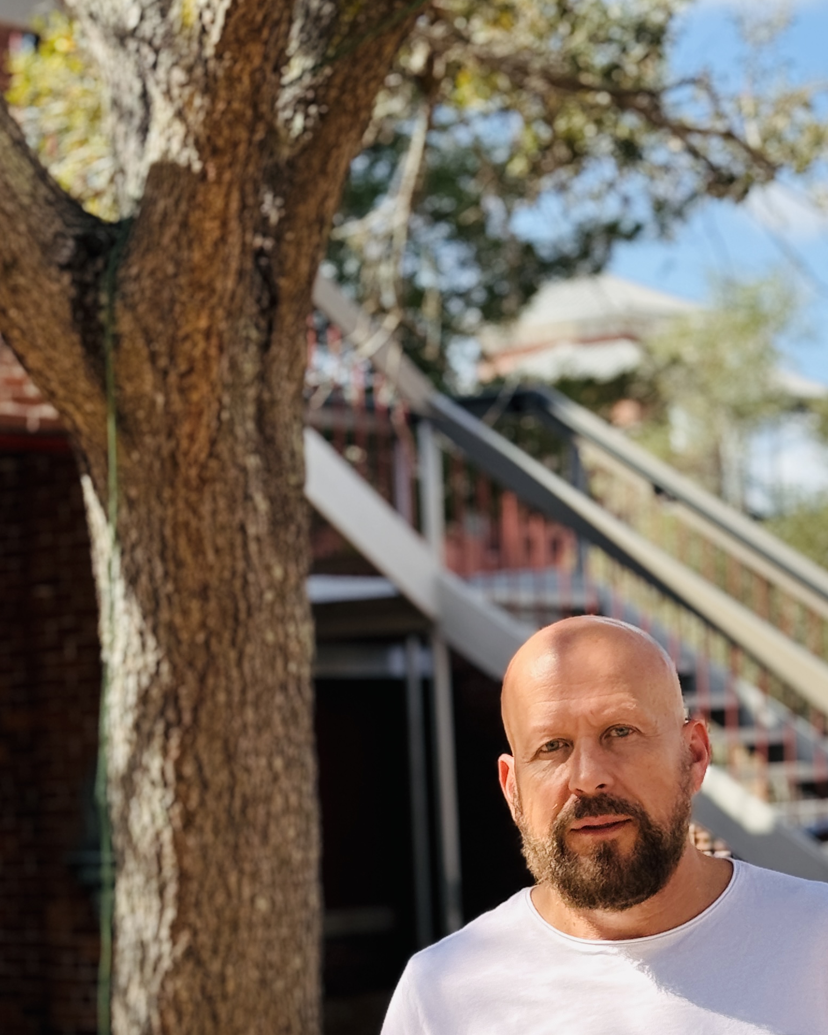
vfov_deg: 19.3
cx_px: 656
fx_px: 3002
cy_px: 846
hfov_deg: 15.6
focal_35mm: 98
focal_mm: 6.86
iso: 64
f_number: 1.78
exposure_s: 1/2513
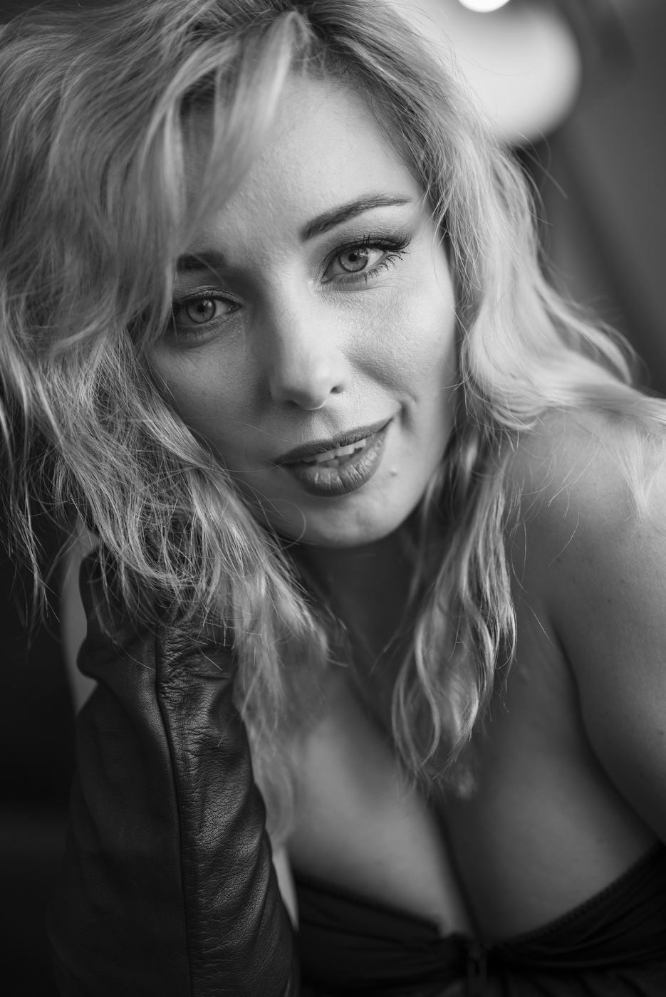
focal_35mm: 50
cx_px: 333
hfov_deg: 27.0
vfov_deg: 39.6
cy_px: 498
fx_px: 1386
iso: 200
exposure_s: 1/250
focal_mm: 50
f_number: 1.8
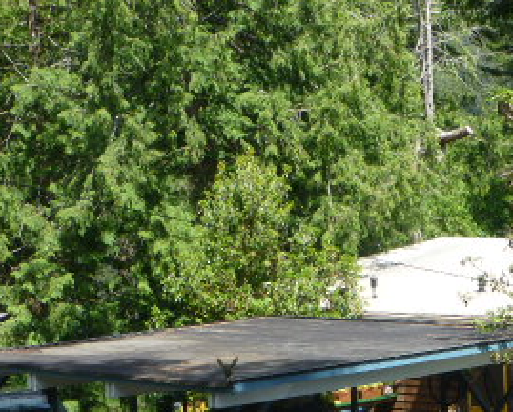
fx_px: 1551
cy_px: 383
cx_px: 517
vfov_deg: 14.9
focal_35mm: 102
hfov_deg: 18.3
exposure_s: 1/320
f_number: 4.1
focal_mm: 7.9
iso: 100
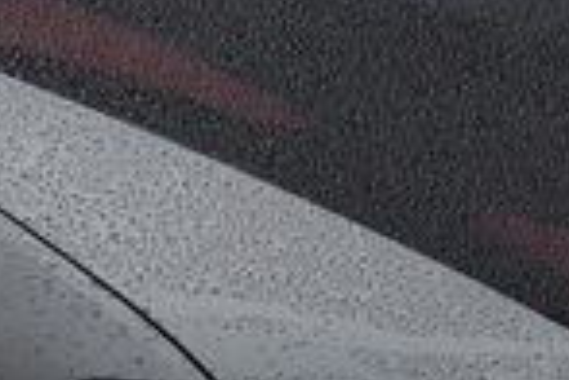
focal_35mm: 432
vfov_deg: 3.2
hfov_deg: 4.7
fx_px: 6827
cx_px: -213
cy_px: 237
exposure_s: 1/100
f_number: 5
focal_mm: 62
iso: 500
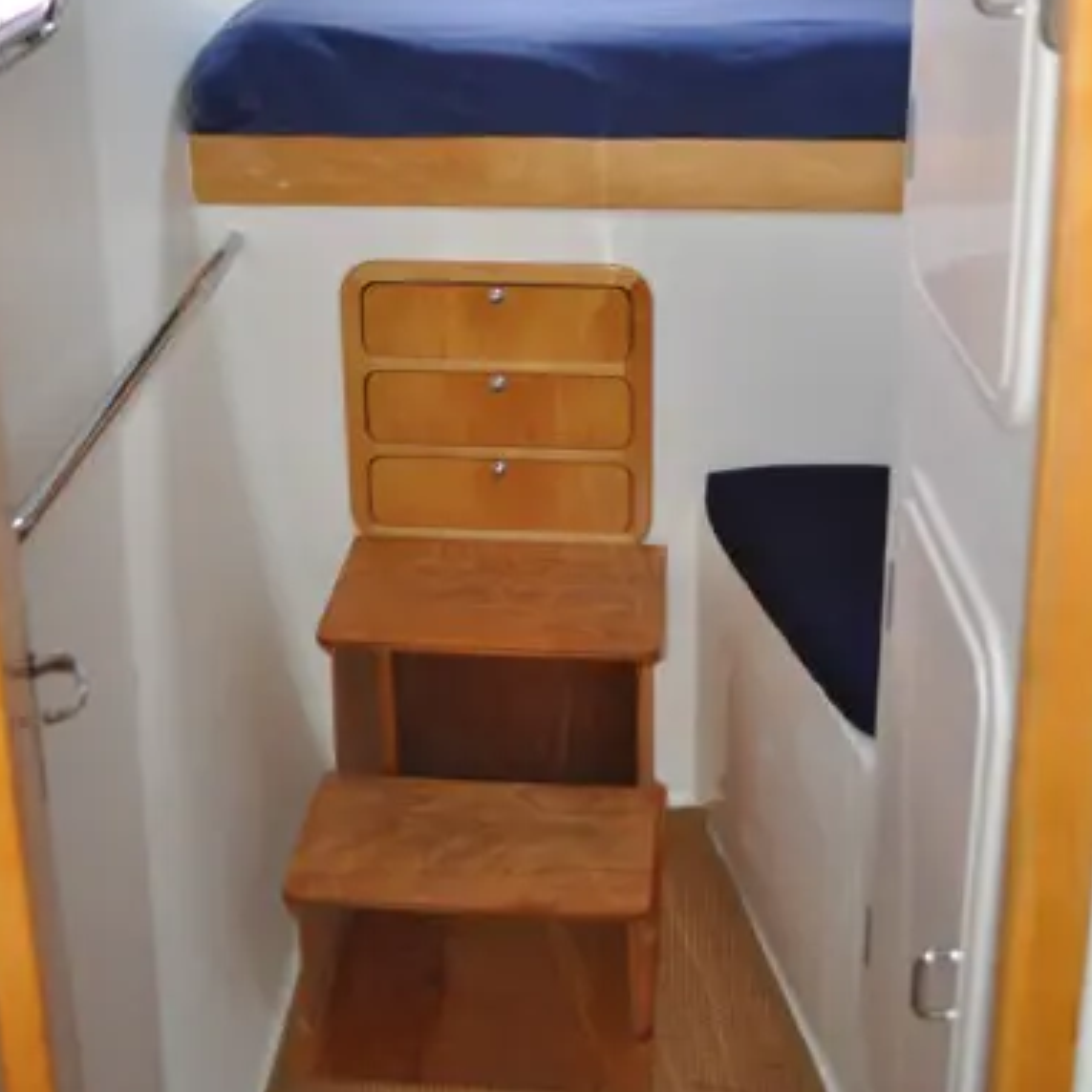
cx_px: 555
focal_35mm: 47
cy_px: 201
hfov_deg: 36.1
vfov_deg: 34.8
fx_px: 1677
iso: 800
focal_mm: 22
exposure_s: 1/60
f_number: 4
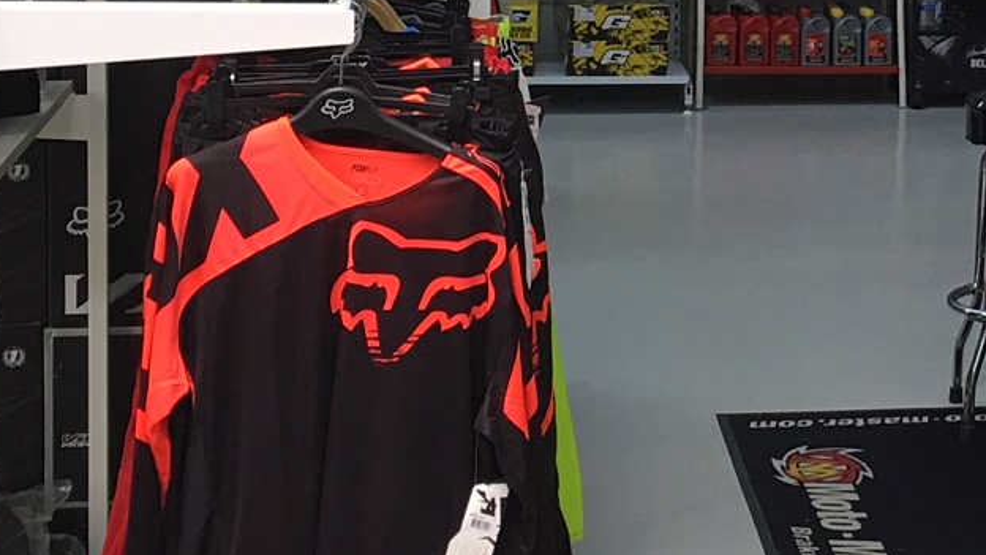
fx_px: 2667
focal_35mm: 102
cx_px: 988
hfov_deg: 20.3
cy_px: -52
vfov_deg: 11.7
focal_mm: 4.15
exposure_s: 1/33
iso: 40
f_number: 2.2
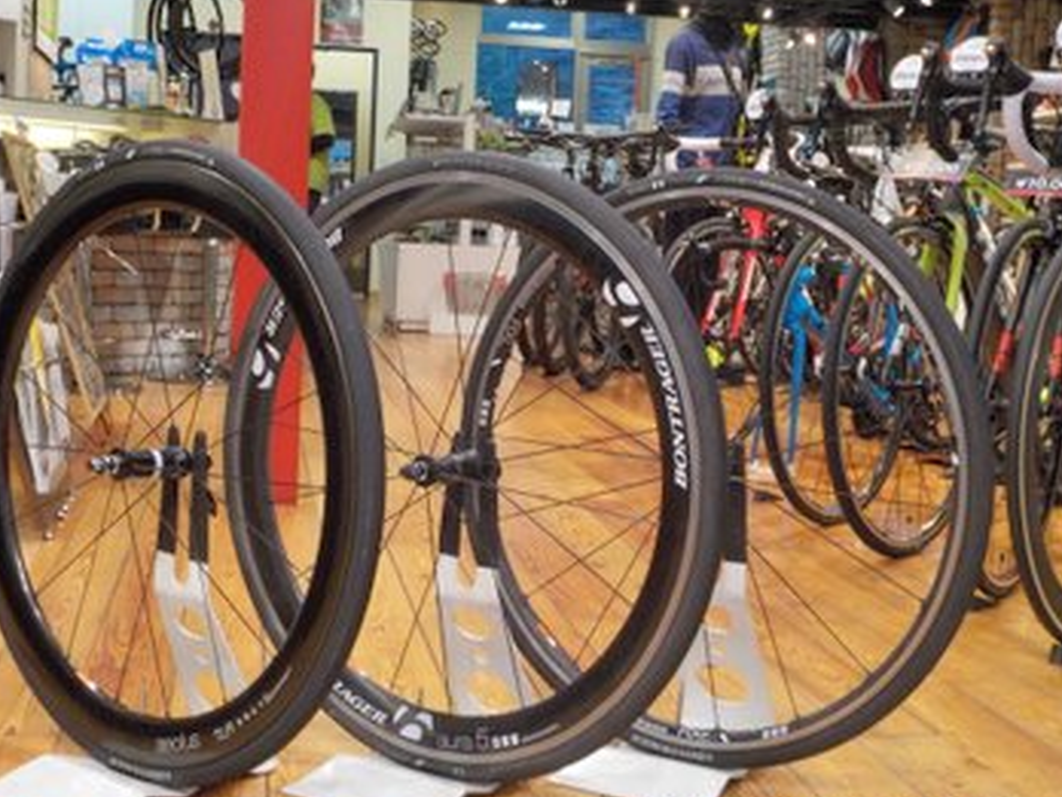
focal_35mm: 54
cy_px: 421
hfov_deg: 35.5
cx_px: 458
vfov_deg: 27.0
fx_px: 1657
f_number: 4.2
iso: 360
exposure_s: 1/30
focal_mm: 6.4
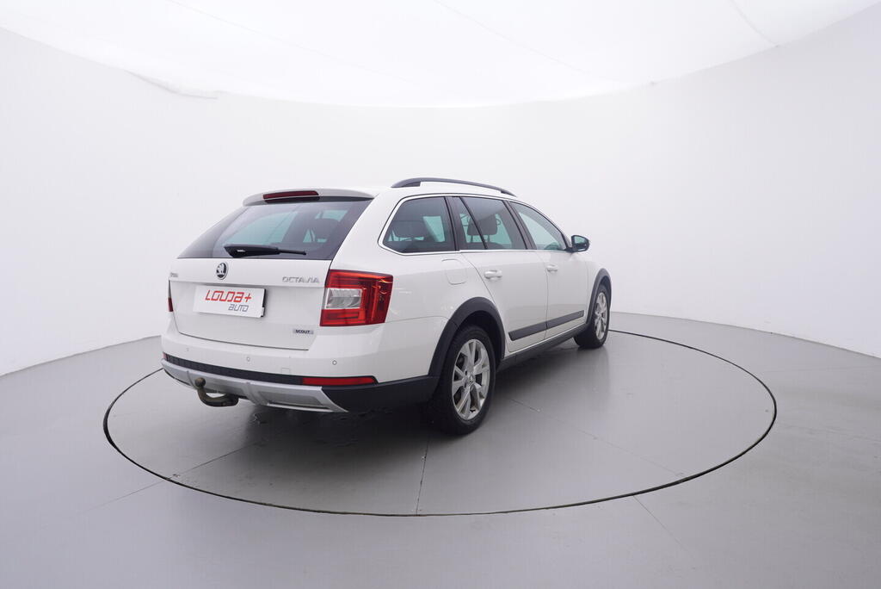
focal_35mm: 22
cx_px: 440
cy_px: 294
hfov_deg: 77.3
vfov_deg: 56.2
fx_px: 551
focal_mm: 15
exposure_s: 1/80
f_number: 5
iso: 200
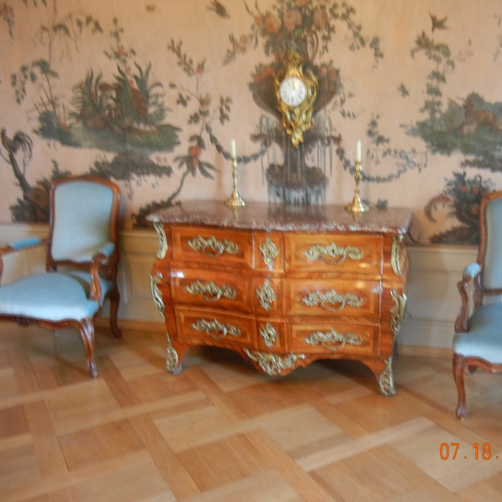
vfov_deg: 46.0
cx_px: 308
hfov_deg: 45.7
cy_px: 249
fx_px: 591
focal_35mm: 36
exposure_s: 1/3.7
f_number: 3.5
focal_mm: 5.4
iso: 200
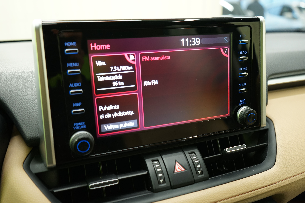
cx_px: 152
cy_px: 102
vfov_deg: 42.3
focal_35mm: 31
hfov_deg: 60.3
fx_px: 263
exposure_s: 1/13
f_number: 4.5
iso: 800
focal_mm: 31
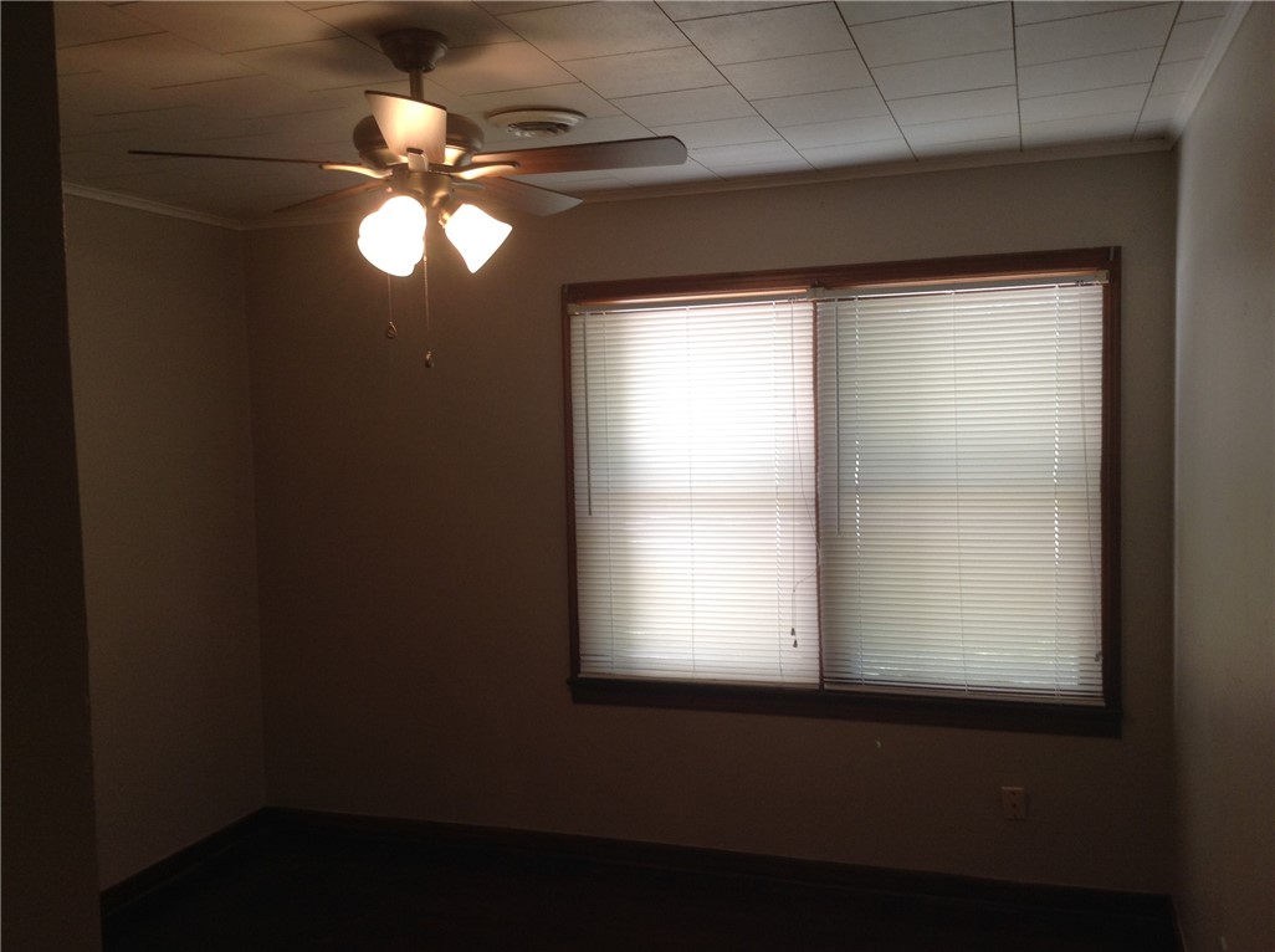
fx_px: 1213
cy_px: 476
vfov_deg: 42.8
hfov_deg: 55.4
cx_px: 638
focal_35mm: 33
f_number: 2.4
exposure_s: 1/25
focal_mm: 3.3
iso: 32
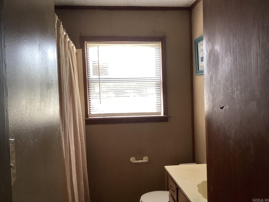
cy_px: 101
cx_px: 134
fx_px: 241
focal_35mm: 31
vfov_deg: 45.4
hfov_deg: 58.4
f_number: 2.4
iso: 100
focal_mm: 3.3
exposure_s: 1/120
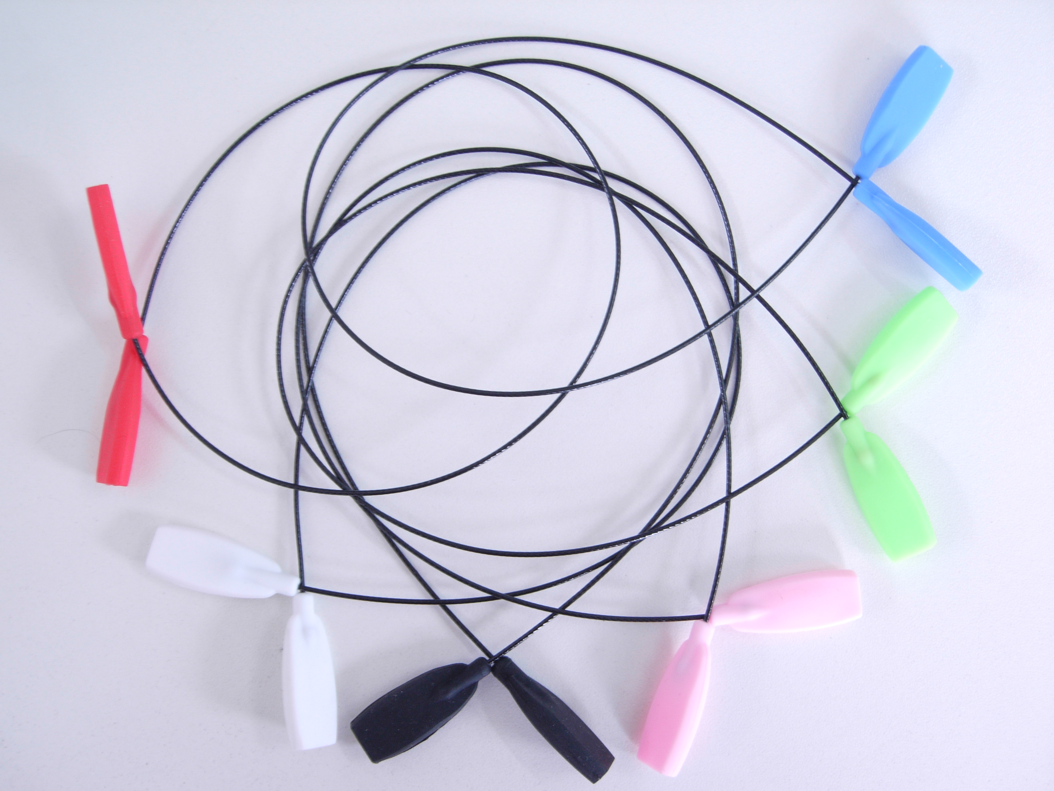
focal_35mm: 37
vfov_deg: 38.7
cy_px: 404
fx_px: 1127
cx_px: 517
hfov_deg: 50.1
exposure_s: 1/4
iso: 61
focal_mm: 7.5
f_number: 3.8
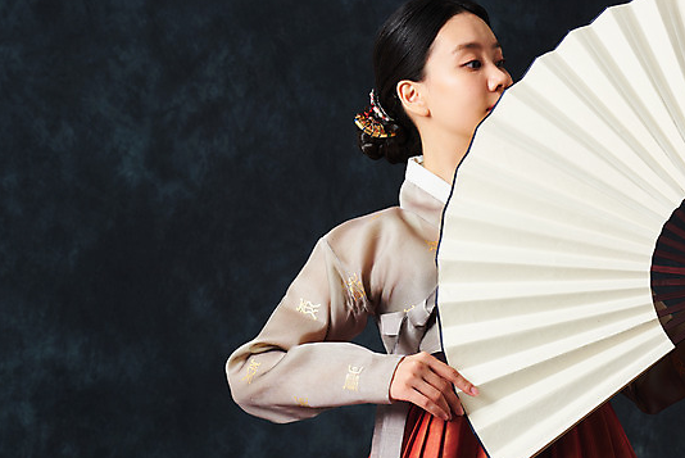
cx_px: 335
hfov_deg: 13.1
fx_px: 2990
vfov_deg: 8.8
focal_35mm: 157
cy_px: 219
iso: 100
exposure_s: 1/125
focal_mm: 140
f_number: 11
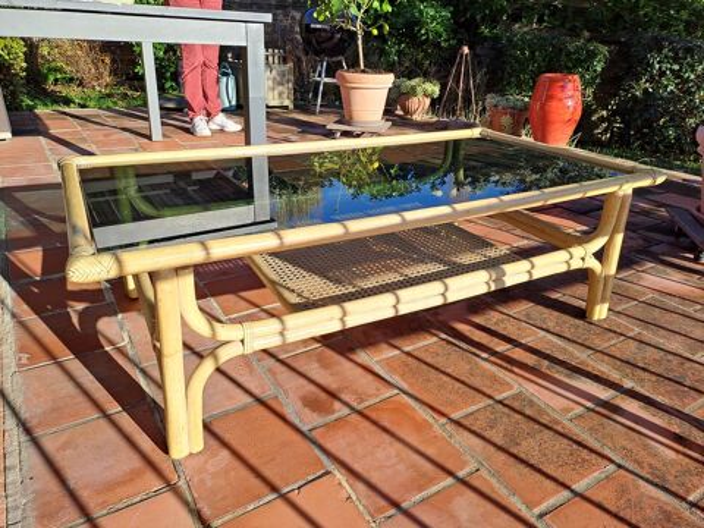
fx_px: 508
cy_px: 264
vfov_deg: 54.9
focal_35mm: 25
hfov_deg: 69.4
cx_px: 352
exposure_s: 1/1126
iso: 32
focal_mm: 4.65
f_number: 1.8
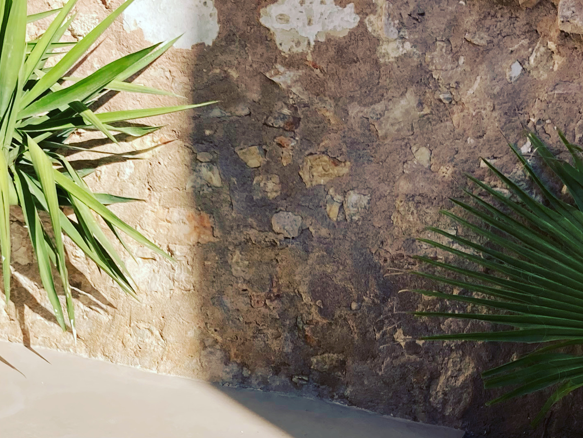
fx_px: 1331
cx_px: 171
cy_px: 474
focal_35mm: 79
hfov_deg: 24.5
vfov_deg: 18.0
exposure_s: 1/2315
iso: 20
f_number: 1.8
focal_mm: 3.99
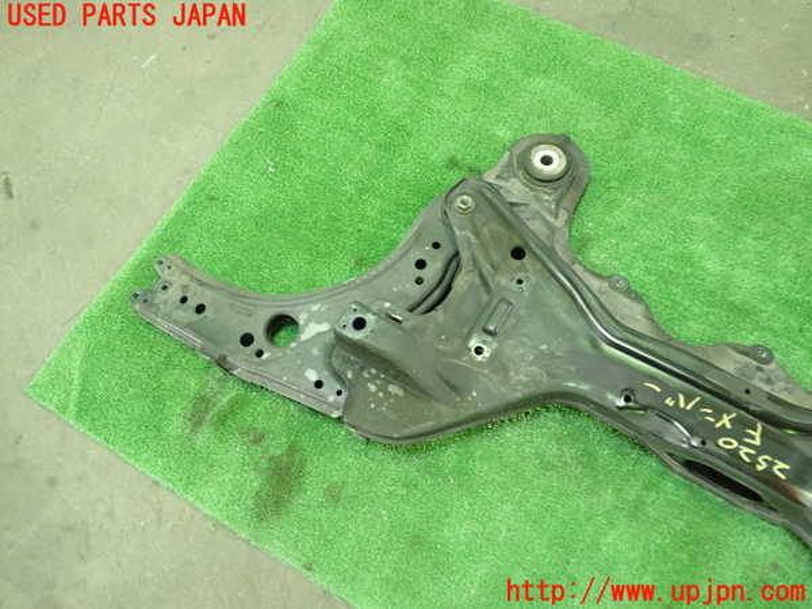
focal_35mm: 30
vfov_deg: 46.8
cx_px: 406
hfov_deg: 60.0
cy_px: 304
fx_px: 704
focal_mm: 5.5
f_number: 2.3
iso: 800
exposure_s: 1/40
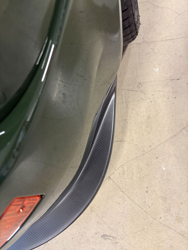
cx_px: 94
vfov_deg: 67.3
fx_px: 188
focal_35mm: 26
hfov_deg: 53.1
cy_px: 125
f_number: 1.6
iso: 500
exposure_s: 1/33
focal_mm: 5.96
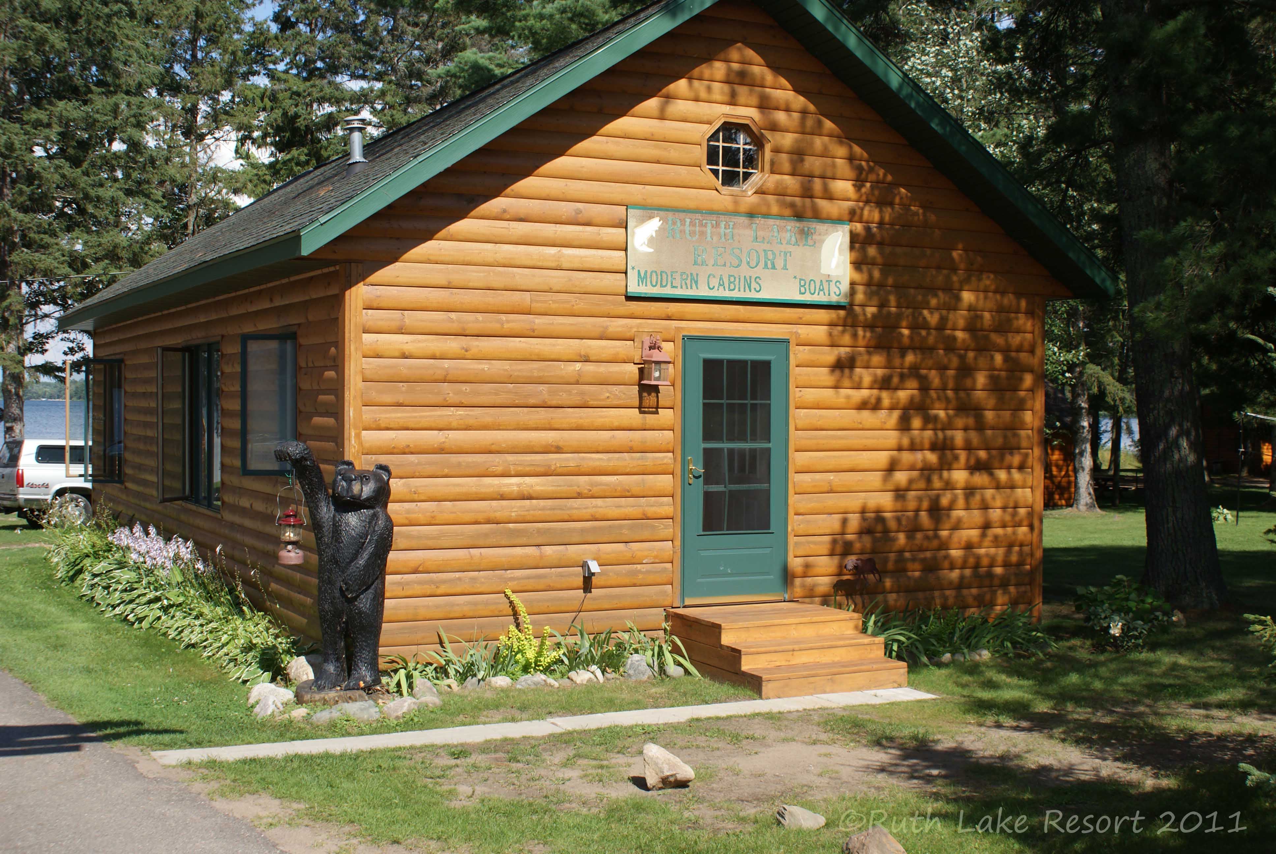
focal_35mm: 42
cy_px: 427
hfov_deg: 46.3
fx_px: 1490
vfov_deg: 32.0
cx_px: 638
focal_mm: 28
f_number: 7.1
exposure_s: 1/250
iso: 100
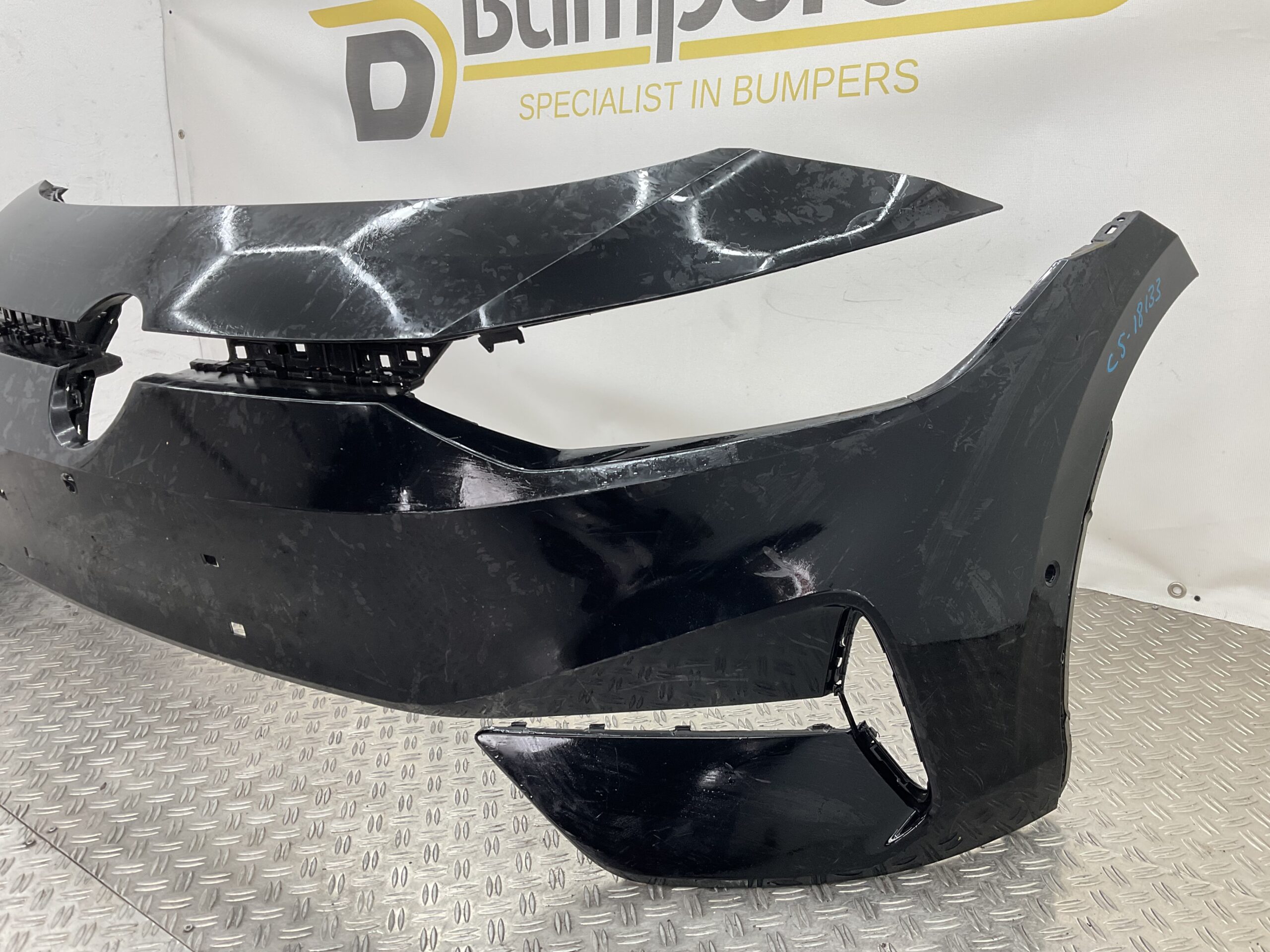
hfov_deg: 61.7
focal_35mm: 29
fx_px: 1064
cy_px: 476
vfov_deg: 48.2
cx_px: 635
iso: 32
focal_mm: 3
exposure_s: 1/120
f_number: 1.8
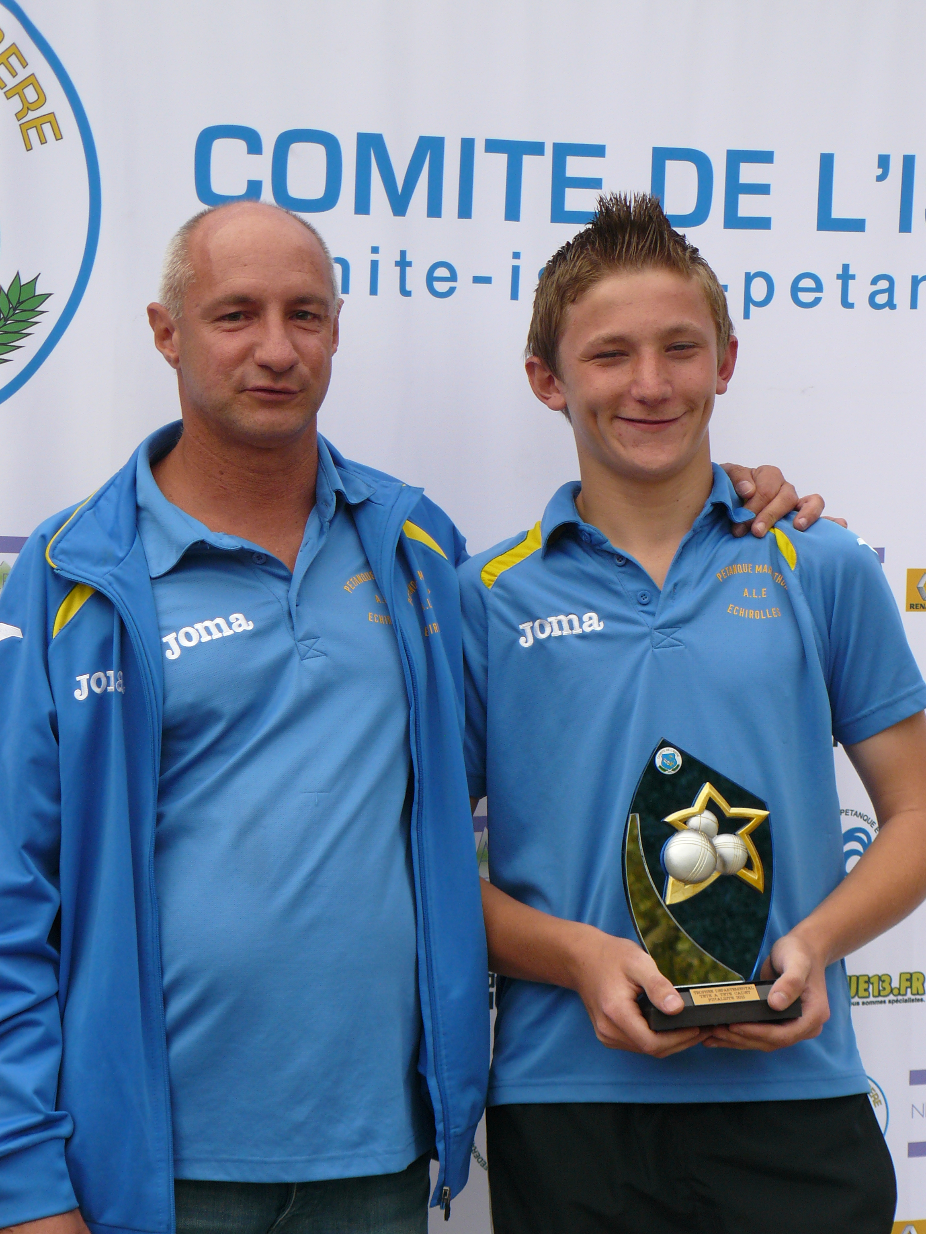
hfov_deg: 14.5
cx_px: 463
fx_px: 3638
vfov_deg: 19.3
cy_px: 617
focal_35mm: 102
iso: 100
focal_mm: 16.9
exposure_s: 1/100
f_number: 3.6
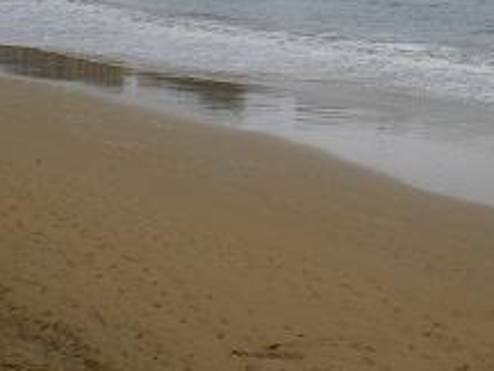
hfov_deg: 17.3
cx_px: 430
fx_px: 1599
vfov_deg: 12.9
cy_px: -59
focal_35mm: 112
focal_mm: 6.3
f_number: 4.6
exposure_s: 1/250
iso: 64
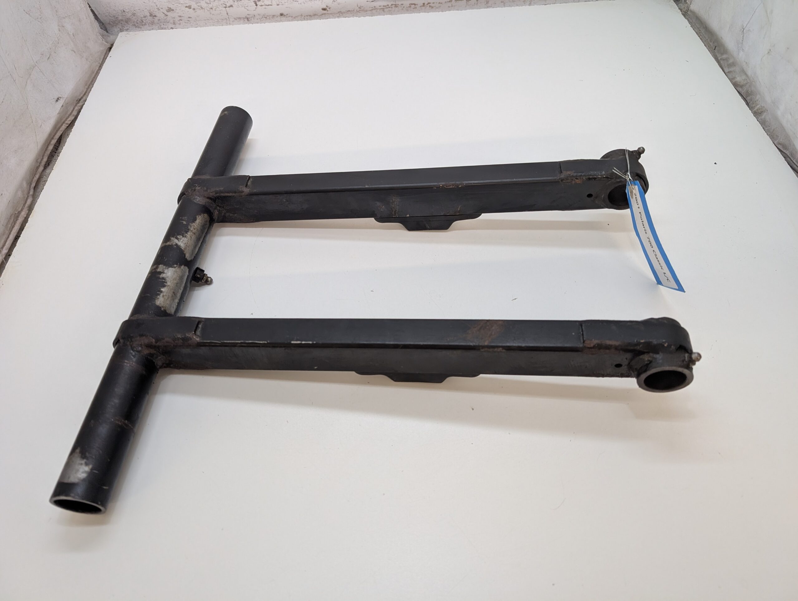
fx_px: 554
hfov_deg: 71.5
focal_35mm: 24
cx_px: 399
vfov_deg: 56.9
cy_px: 300
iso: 235
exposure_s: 1/80.4
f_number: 1.68
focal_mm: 6.9
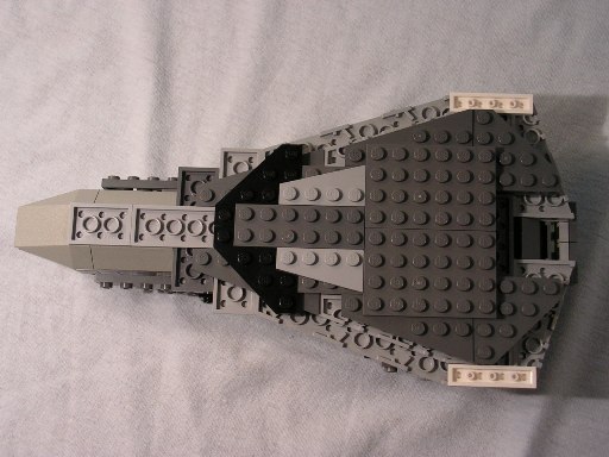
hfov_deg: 36.2
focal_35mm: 53
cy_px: 228
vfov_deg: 27.5
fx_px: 932
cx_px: 304
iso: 100
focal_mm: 8.9
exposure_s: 1/60
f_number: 3.2
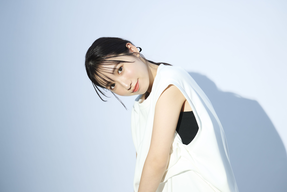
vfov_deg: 19.5
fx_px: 558
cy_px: 96
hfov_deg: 28.8
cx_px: 144
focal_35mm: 70
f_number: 8
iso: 200
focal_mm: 70
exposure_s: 1/125
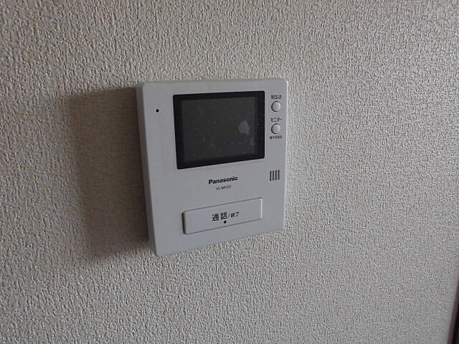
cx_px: 230
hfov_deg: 67.3
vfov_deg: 53.1
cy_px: 172
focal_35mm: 26
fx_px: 345
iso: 200
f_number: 3.5
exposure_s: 1/60
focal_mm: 4.6
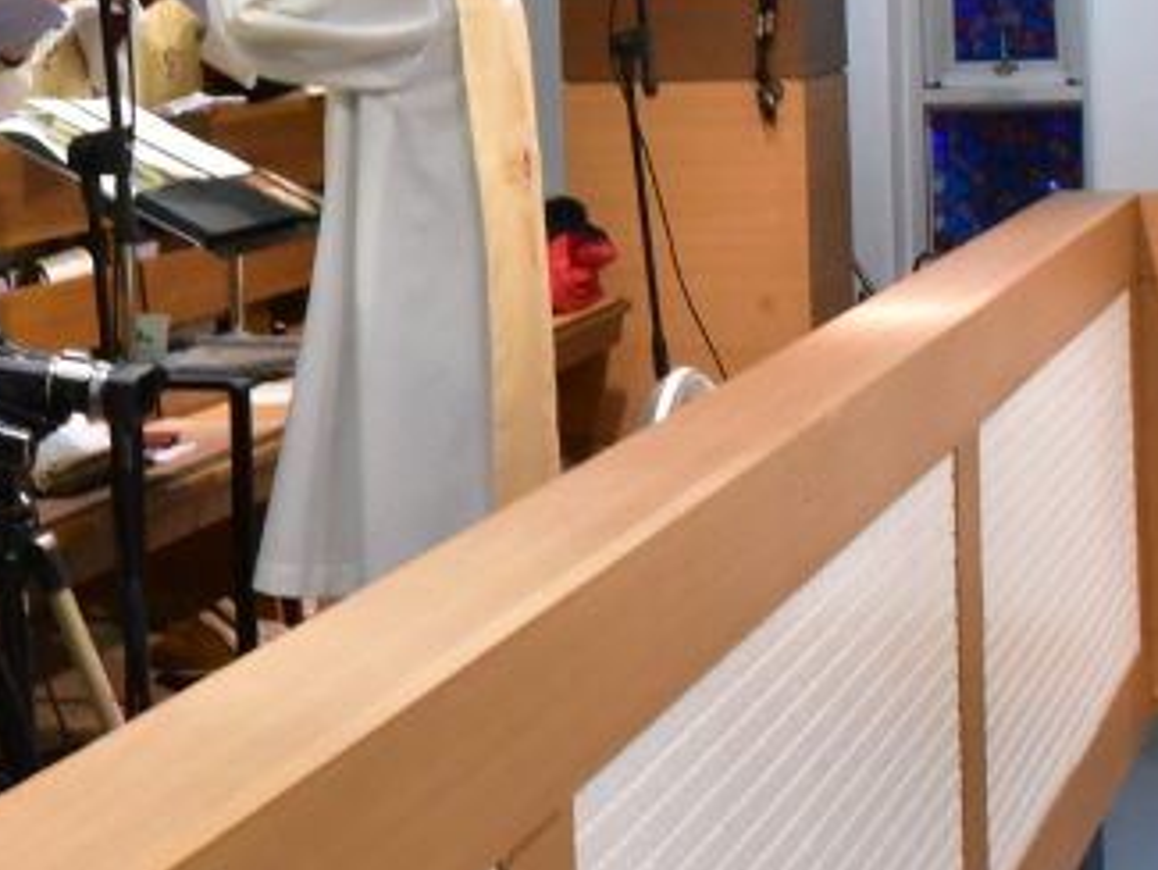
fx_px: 3146
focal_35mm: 94
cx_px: -513
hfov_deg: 18.7
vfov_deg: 15.6
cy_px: 94
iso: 6400
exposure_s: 1/40
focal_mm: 31
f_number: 16
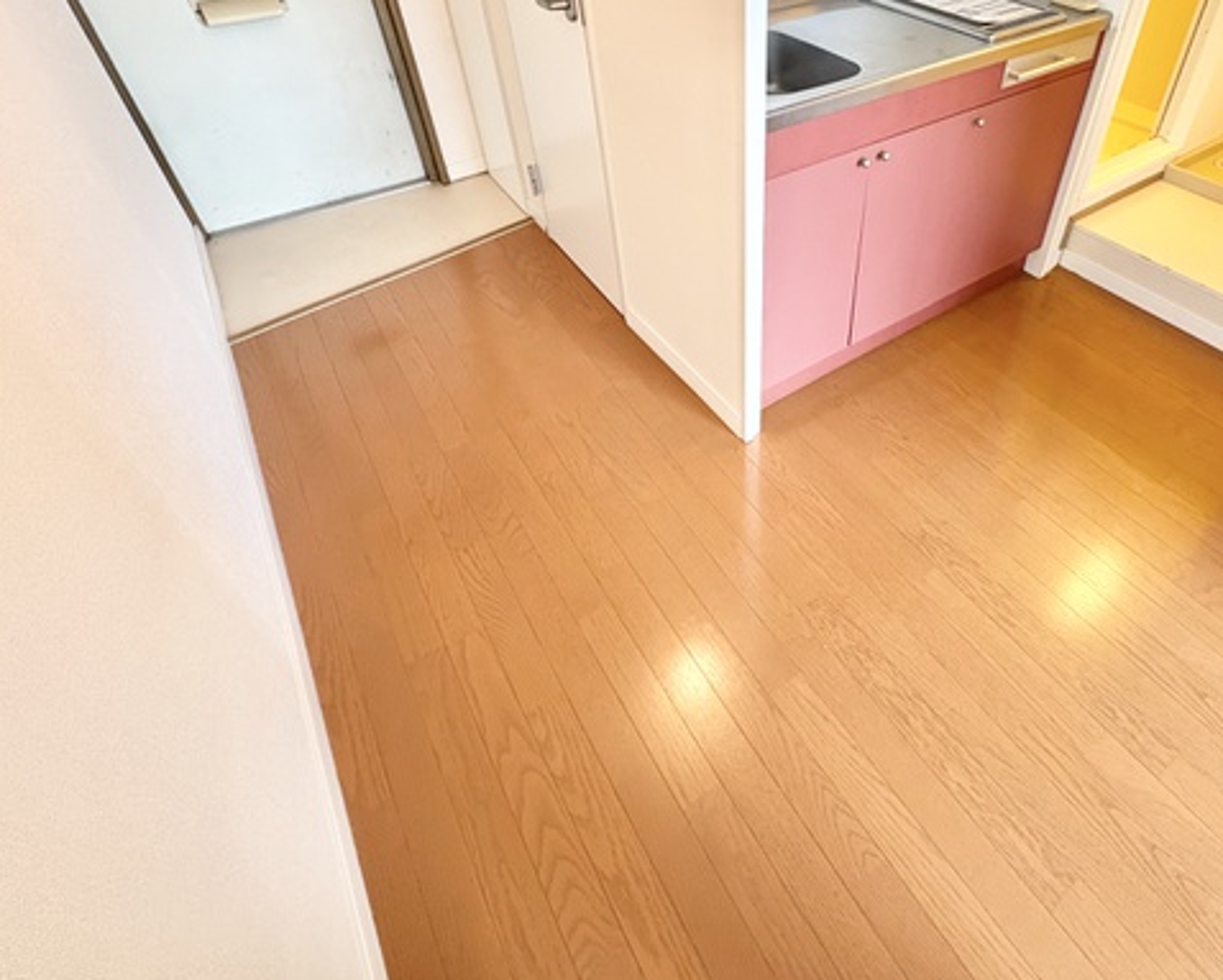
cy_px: 326
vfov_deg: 66.3
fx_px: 724
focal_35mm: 20
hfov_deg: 79.0
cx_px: 757
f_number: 2.2
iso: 200
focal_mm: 2.22
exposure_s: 1/60
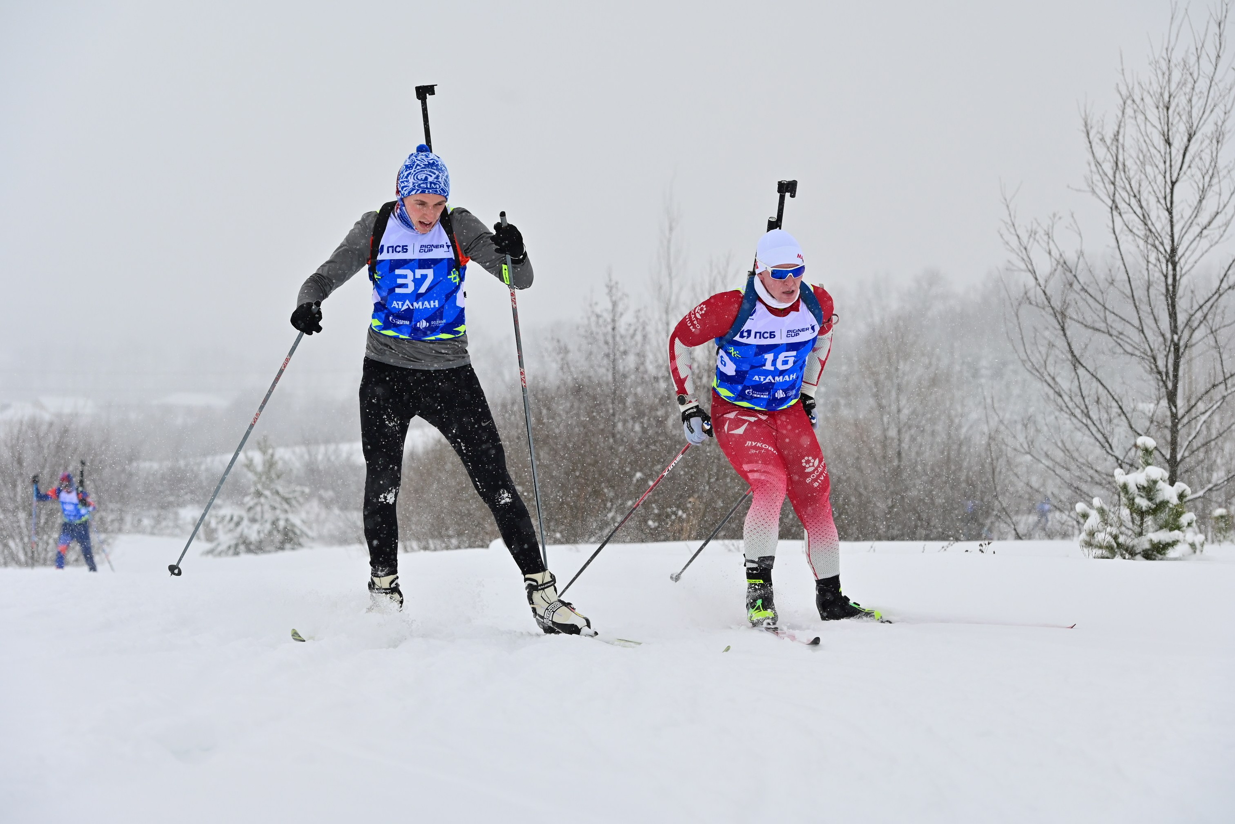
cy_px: 412
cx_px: 618
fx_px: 3602
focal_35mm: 105
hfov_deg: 19.5
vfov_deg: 13.0
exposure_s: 1/1600
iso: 640
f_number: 5
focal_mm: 105
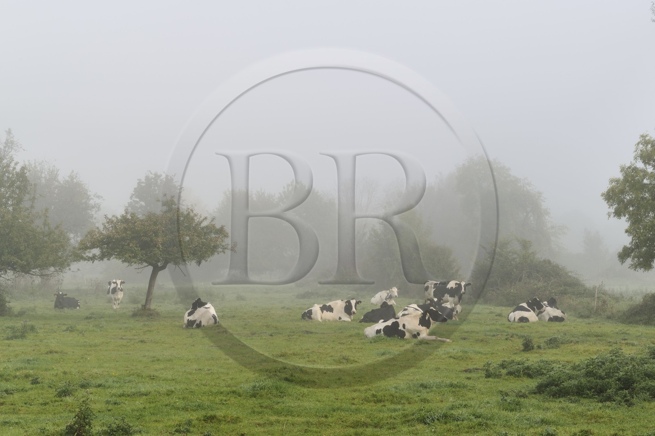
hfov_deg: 28.8
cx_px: 328
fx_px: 1273
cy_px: 218
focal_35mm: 70
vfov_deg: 19.4
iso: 200
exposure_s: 1/80
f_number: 14
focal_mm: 70
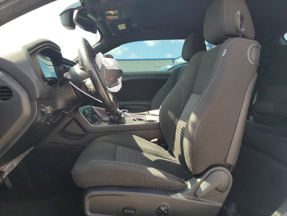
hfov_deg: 67.3
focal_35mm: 26
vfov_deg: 53.1
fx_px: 216
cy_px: 108
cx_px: 144
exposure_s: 1/370
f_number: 1.5
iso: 50
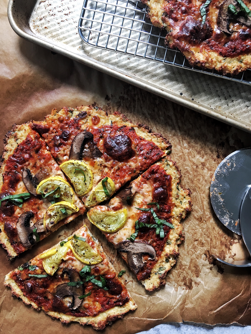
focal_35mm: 29
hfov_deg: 48.2
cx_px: 126
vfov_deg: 61.7
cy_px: 167
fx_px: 280
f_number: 2.2
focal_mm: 4.15
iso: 25
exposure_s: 1/15
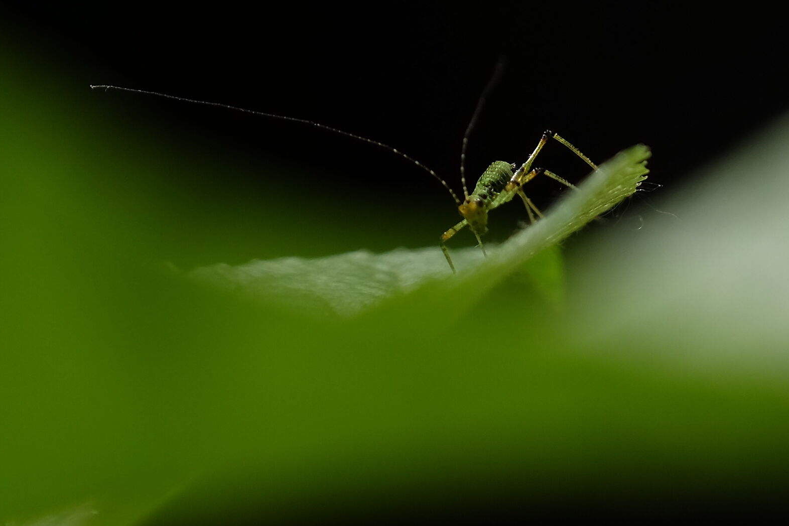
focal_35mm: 310
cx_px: 422
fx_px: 6794
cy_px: 148
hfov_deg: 6.6
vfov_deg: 4.4
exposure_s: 1/640
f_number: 7.1
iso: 200
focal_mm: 135
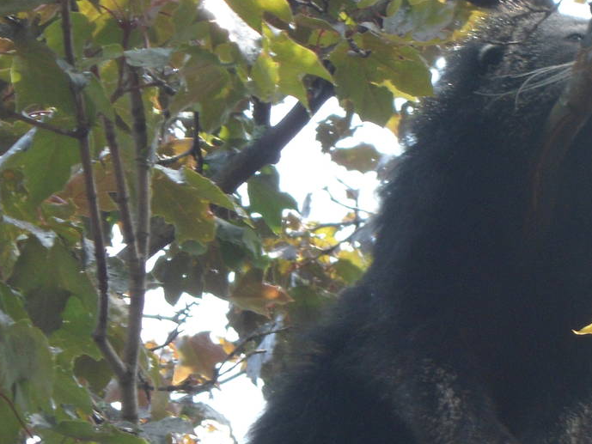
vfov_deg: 2.4
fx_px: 10725
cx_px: 440
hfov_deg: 3.2
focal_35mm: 627
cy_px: 294
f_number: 5.9
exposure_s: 1/90
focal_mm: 46.8
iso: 80
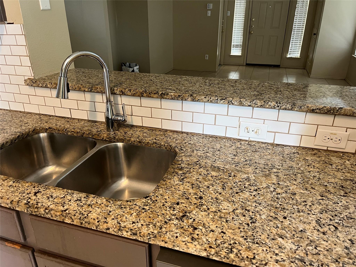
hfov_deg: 67.3
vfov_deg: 53.1
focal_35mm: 26
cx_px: 178
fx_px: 267
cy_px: 134
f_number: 1.6
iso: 250
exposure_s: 1/60
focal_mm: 5.1
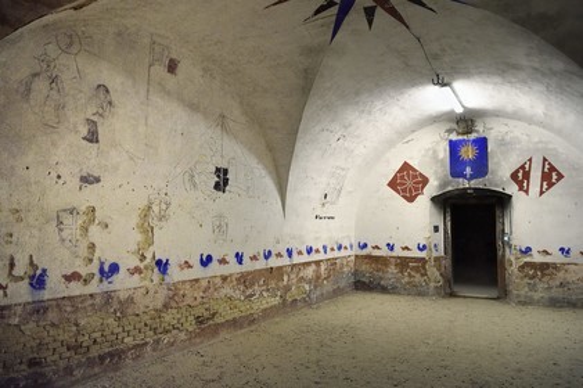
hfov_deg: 73.8
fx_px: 388
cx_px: 292
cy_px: 194
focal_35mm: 24
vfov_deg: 53.1
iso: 3200
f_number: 5.6
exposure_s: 1/125
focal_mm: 24
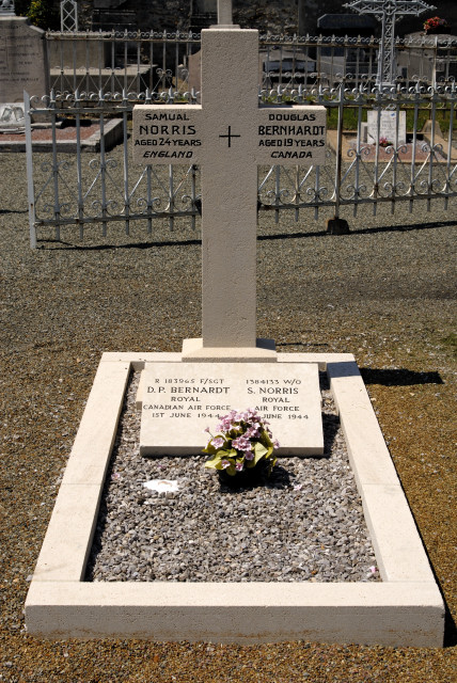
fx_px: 1197
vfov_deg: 31.9
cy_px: 342
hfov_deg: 21.6
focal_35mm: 63
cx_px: 228
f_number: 10
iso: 100
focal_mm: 42
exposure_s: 1/400
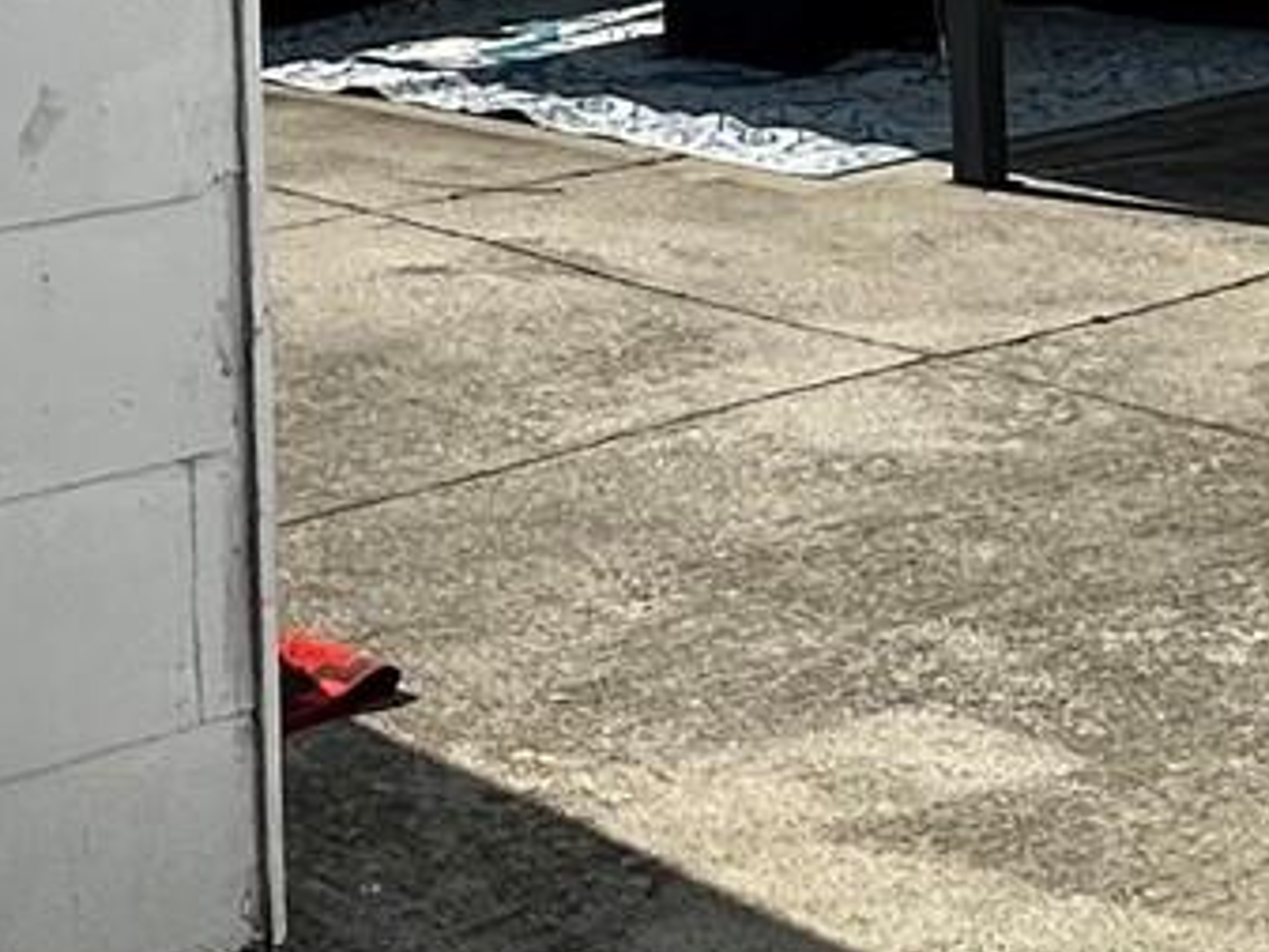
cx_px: 501
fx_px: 3117
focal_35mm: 85
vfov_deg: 16.2
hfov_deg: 23.0
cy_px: -380
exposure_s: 1/4000
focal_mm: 2.22
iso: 50
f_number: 2.2
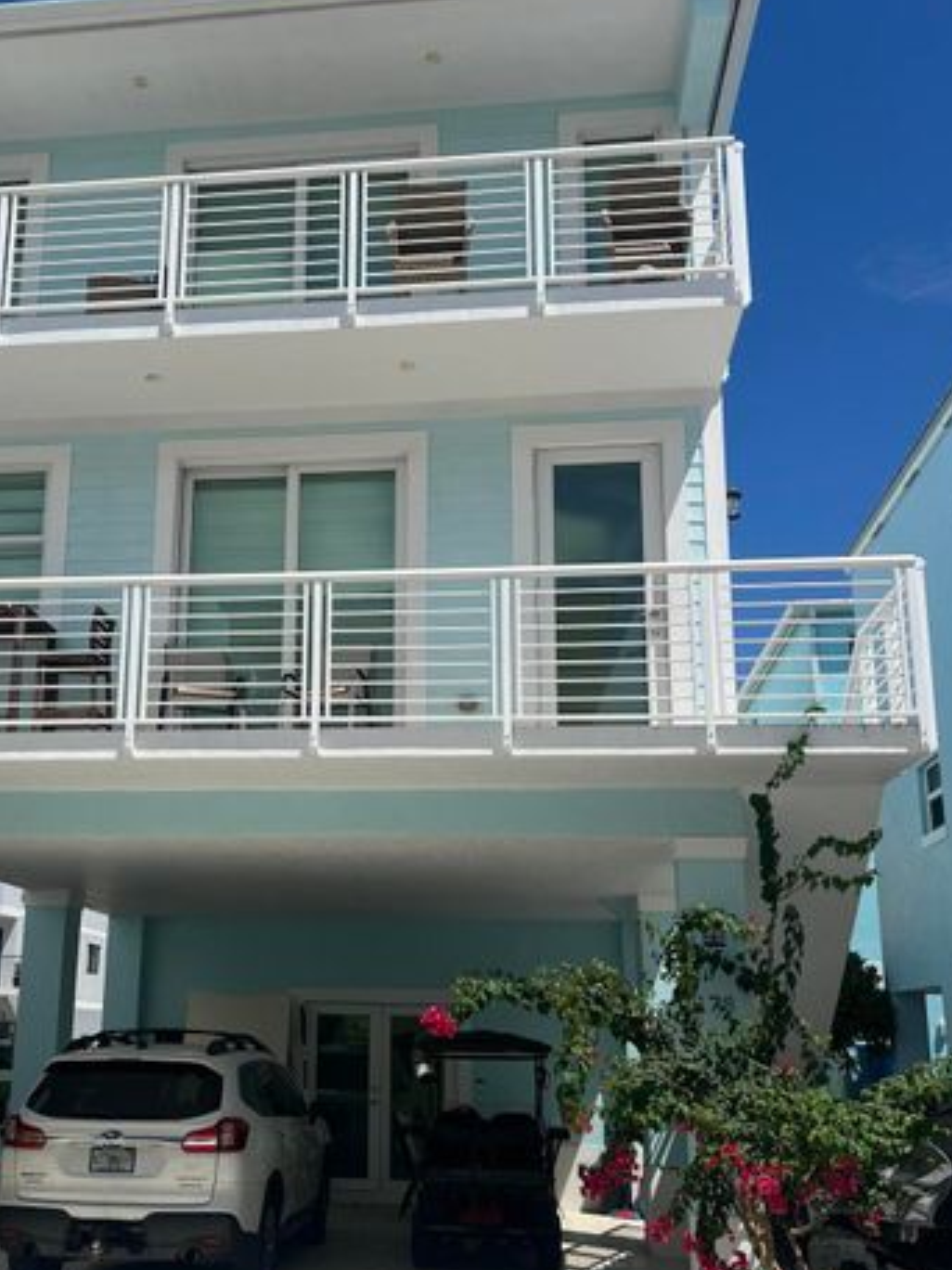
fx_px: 1393
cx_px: 331
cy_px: 681
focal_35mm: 38
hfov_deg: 37.4
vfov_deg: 48.9
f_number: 1.5
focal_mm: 5.7
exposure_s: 1/8000
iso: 50
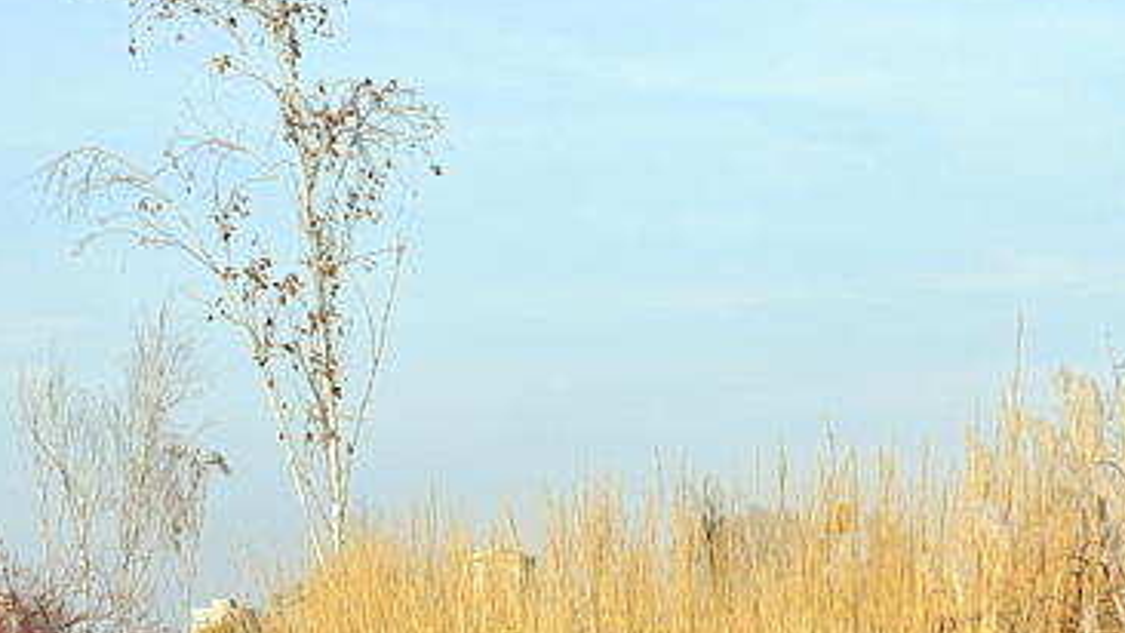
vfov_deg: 10.0
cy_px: 750
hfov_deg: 17.8
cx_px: 473
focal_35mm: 120
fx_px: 3584
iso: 400
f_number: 10
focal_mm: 35
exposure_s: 1/320
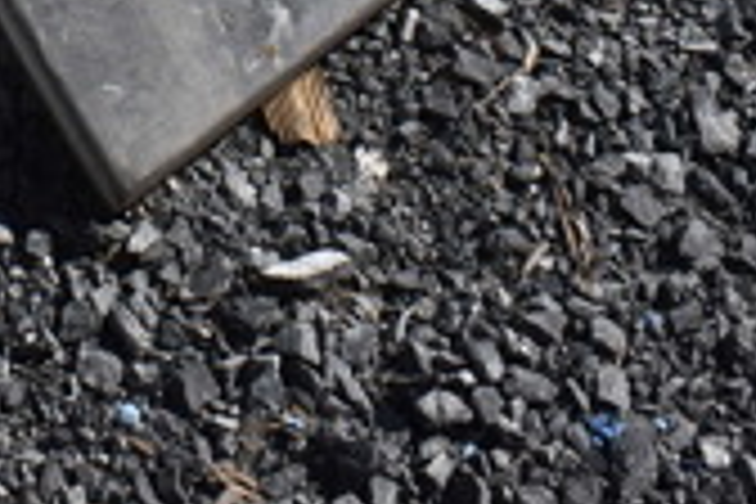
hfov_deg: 20.2
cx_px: -4
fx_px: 2058
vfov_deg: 12.7
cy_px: -405
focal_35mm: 98
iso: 200
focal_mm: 18
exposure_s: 1/1000
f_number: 10
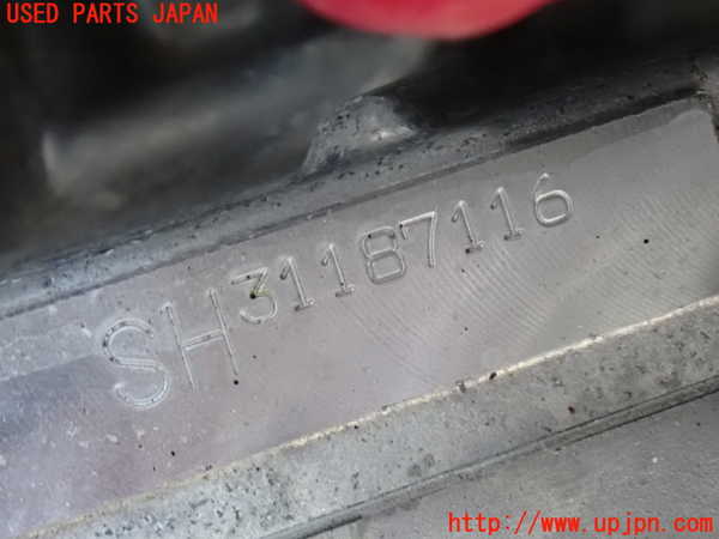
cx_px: 360
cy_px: 270
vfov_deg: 14.8
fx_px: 2077
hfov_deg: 19.6
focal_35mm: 100
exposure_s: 1/25
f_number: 4.9
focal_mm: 18
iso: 1600
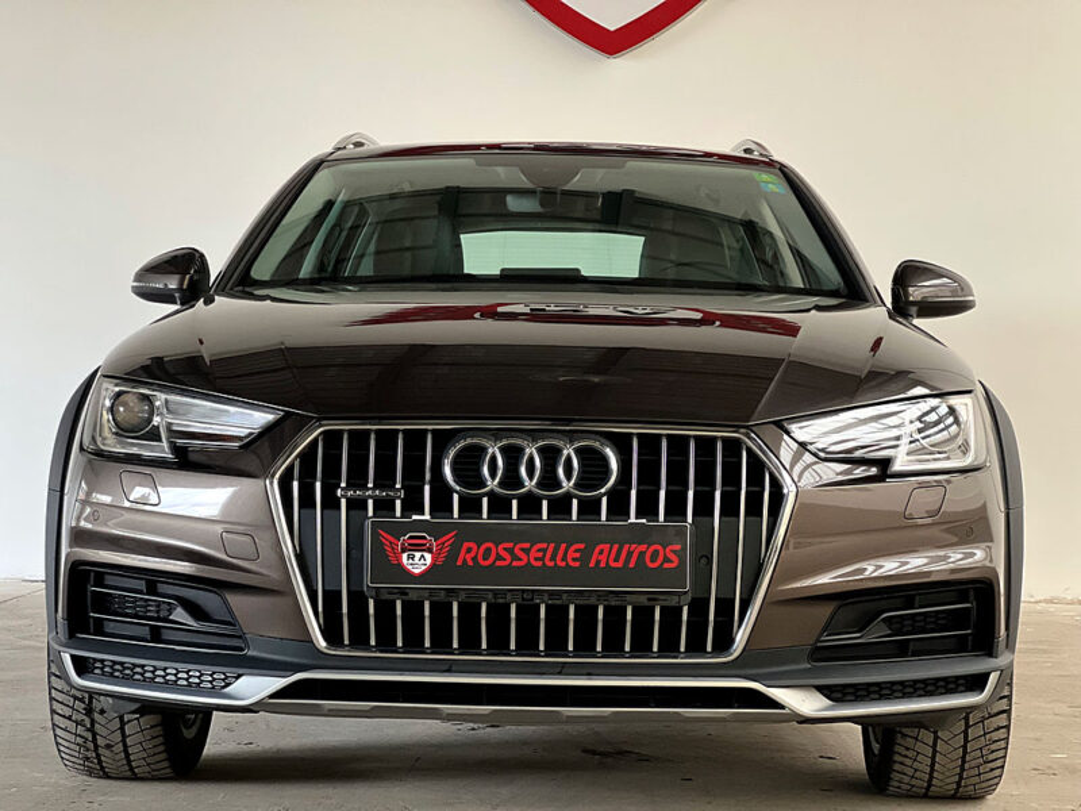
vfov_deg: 19.1
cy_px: 406
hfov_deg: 25.3
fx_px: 2405
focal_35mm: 77
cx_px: 540
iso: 160
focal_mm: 9
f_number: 2.8
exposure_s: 1/121
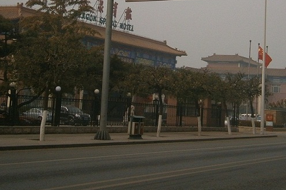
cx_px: 160
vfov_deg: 16.1
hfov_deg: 24.5
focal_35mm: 83
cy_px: -5
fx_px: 659
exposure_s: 1/1600
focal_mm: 6.4
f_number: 3.1
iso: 80
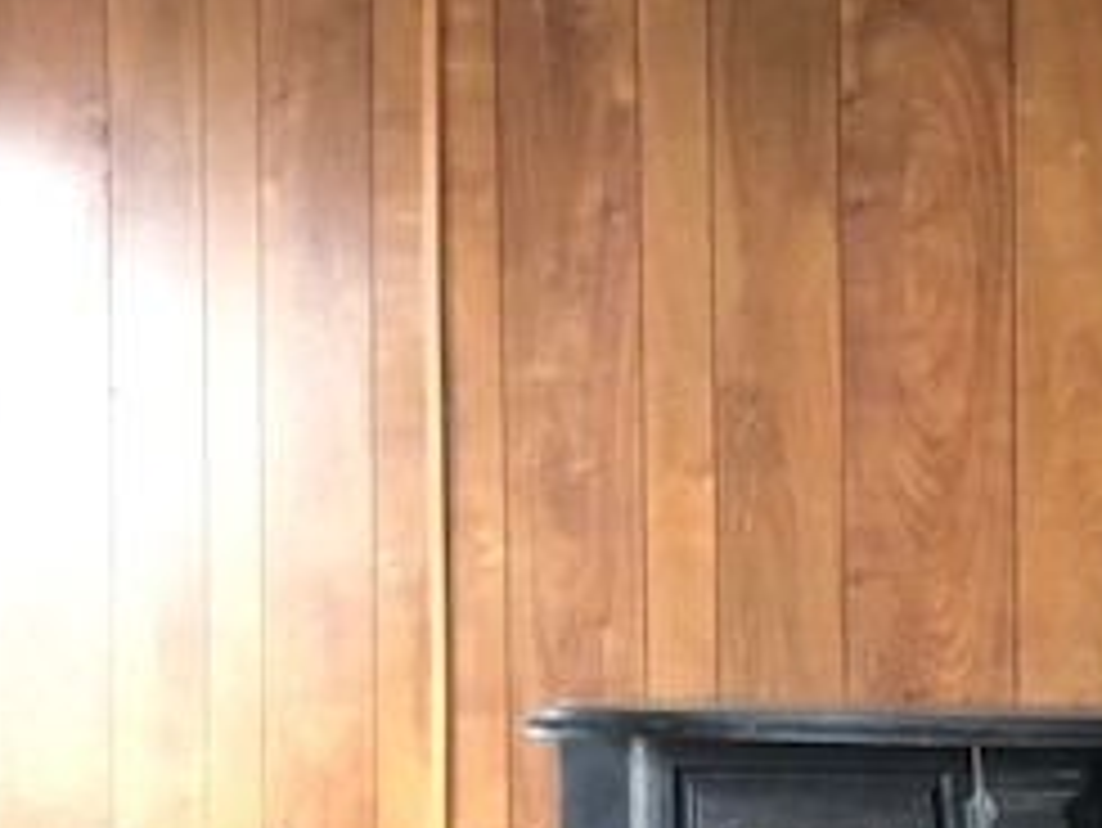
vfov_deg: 20.1
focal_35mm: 73
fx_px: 2325
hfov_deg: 26.5
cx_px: 720
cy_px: 603
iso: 200
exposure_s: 1/45
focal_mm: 3.99
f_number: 1.8
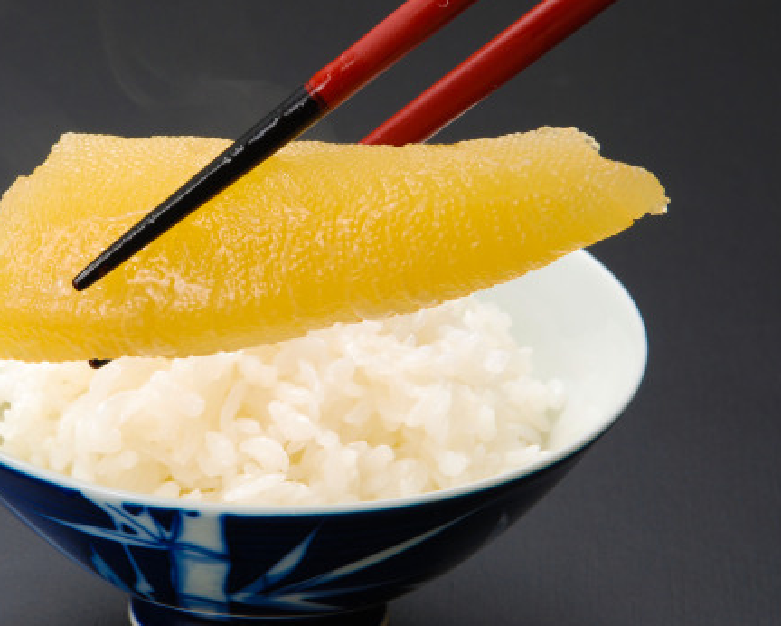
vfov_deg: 10.6
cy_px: 251
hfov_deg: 13.2
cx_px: 280
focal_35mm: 146
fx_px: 3376
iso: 100
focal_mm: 70
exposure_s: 1/60
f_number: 18
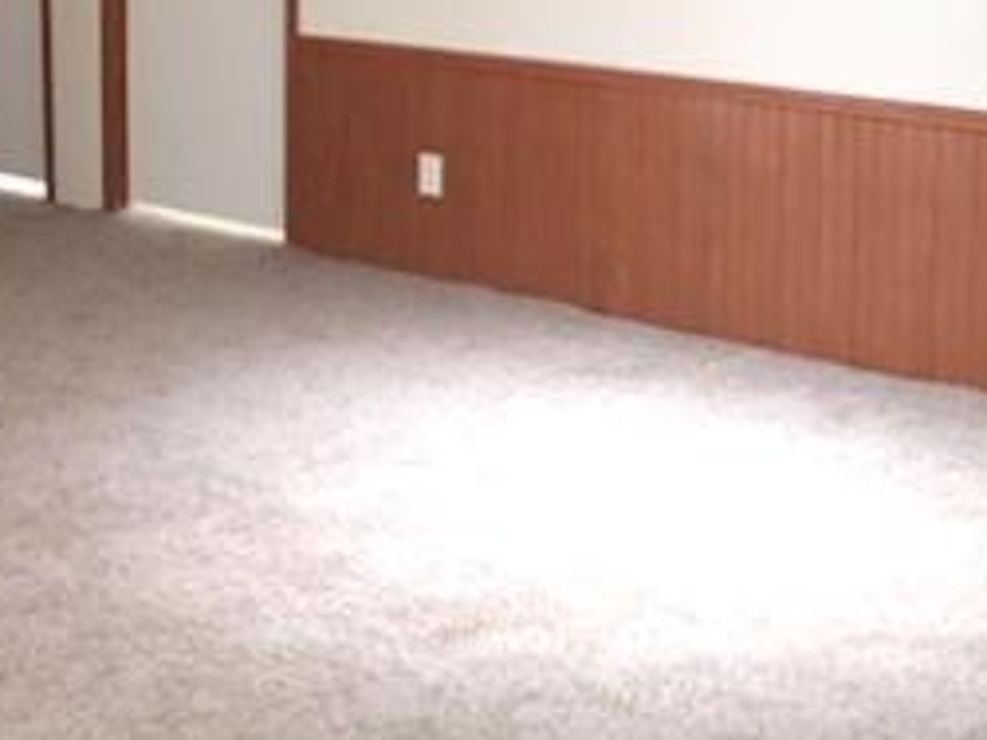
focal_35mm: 74
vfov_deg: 19.4
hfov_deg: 25.4
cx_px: 67
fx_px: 2109
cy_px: 20
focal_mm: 4.15
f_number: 2.2
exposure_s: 1/10
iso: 100
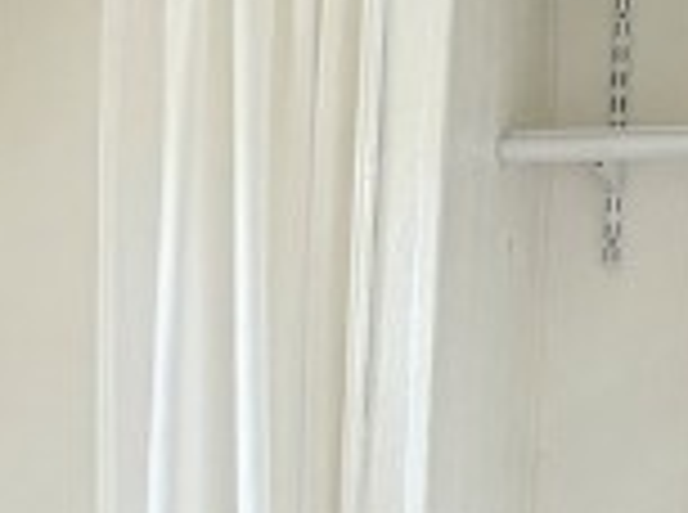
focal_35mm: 161
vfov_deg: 9.0
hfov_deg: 11.2
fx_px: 3192
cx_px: -657
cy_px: 756
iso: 500
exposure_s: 1/60
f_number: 1.78
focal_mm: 6.76
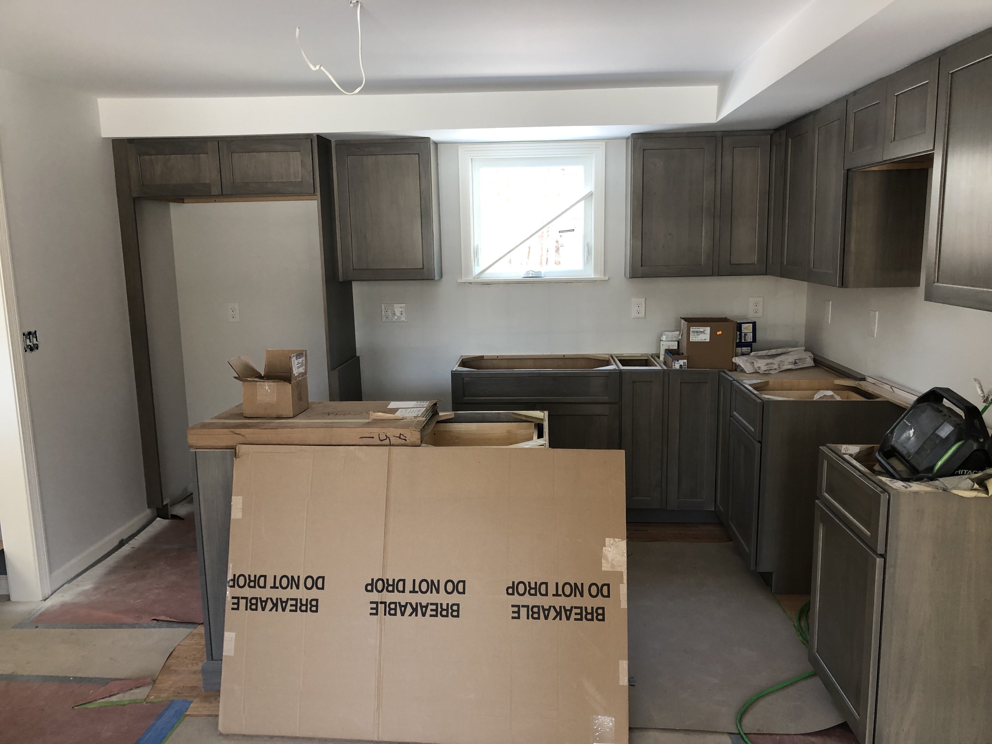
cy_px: 372
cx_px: 496
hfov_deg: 63.4
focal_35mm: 28
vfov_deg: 49.7
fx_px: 802
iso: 40
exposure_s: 1/17
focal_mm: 3.99
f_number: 1.8
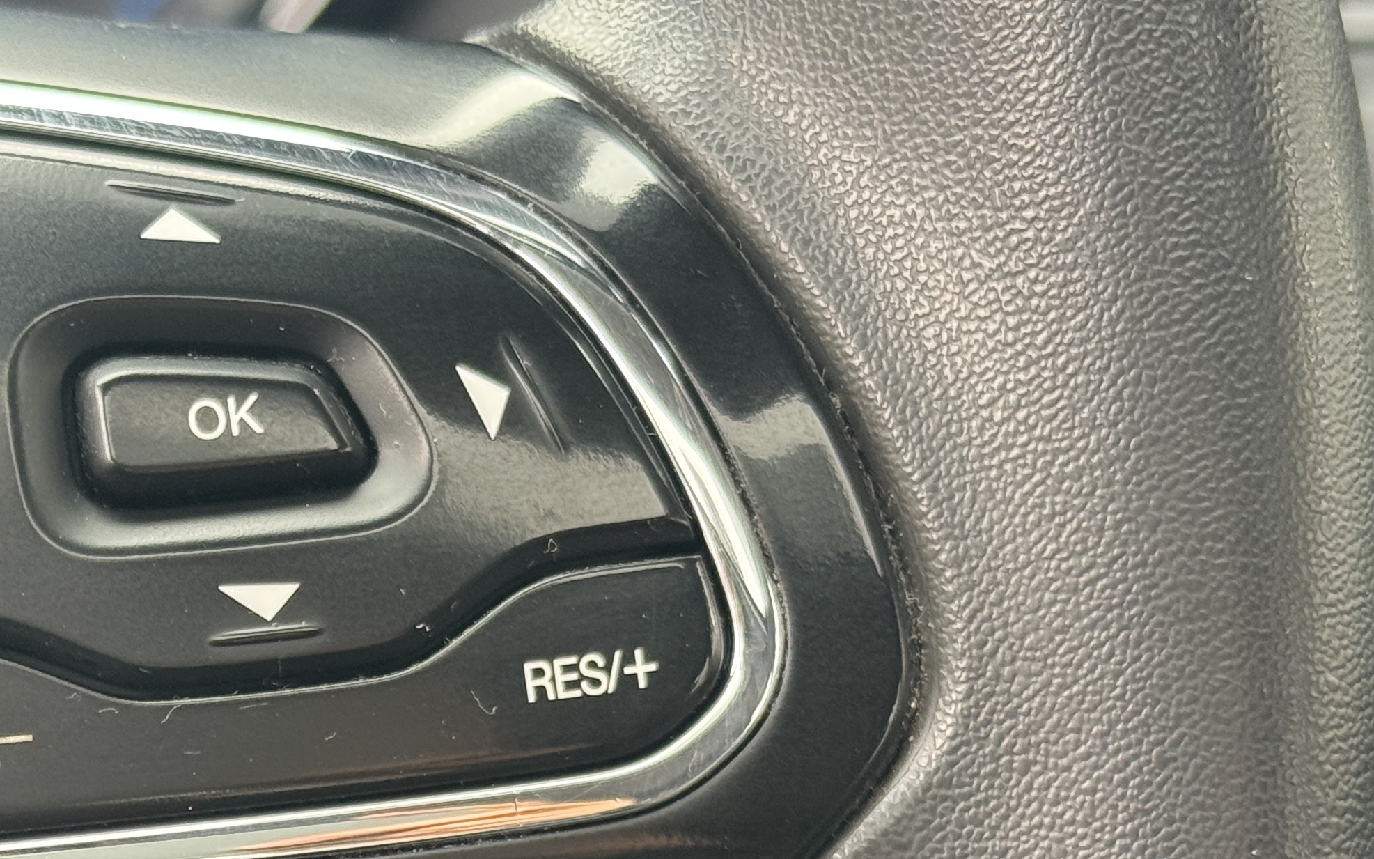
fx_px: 3894
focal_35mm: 104
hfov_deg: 19.7
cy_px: 917
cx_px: 166
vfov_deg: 12.4
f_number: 1.78
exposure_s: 1/60
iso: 200
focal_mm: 6.76
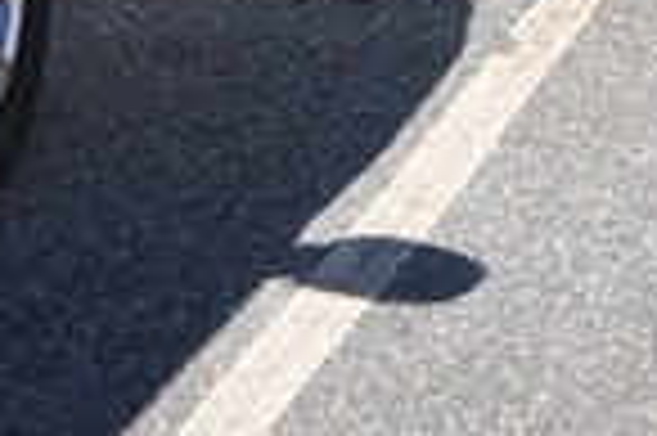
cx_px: 1584
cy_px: -13
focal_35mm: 210
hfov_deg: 8.9
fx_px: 3828
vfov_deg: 6.5
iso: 400
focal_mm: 20
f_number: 10
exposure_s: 1/400
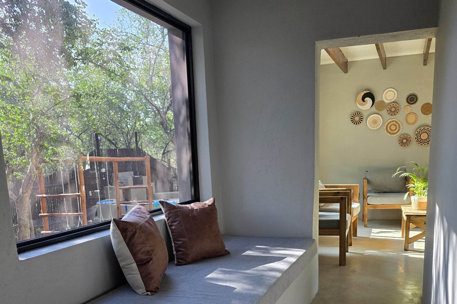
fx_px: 444
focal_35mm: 35
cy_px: 241
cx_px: 239
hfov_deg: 54.4
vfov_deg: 36.6
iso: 80
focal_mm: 6.3
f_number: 1.7
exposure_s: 1/180
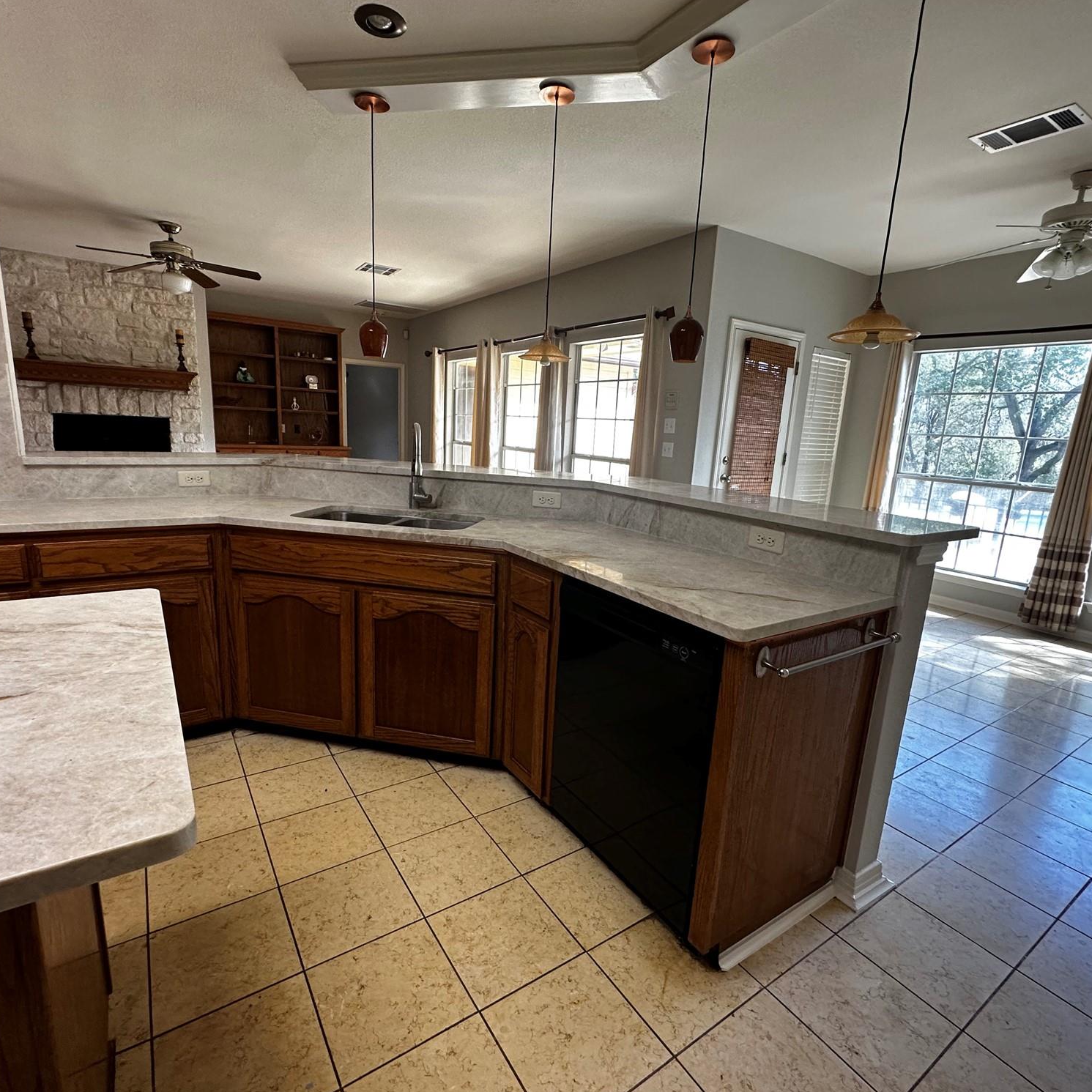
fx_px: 607
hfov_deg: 84.0
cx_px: 543
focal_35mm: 17
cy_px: 556
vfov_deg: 84.0
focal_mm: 2.22
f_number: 2.2
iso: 200
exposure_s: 1/120
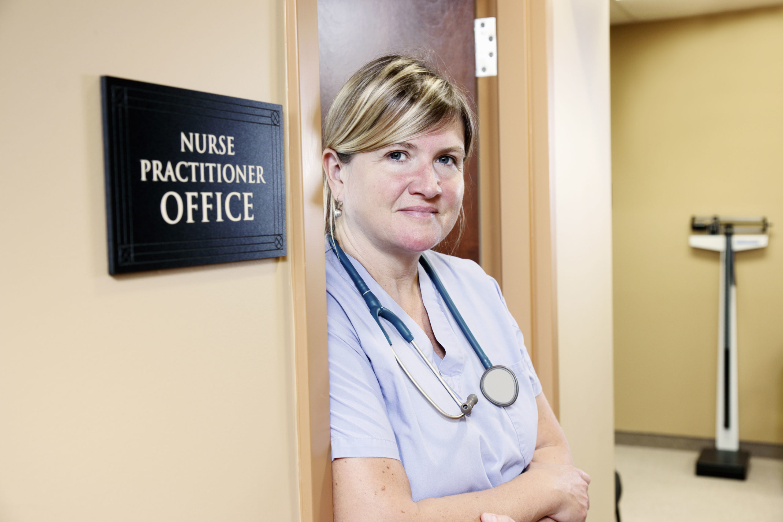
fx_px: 979
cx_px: 392
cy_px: 261
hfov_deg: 43.6
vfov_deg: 29.9
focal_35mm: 45
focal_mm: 45
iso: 200
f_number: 5
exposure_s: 1/15
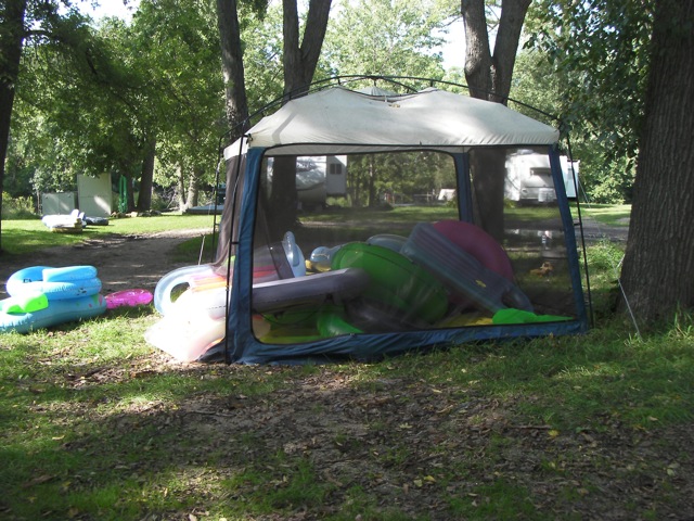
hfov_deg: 49.0
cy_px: 260
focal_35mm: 38
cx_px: 347
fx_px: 762
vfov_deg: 37.7
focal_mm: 6.3
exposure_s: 1/111
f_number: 3.5
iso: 50
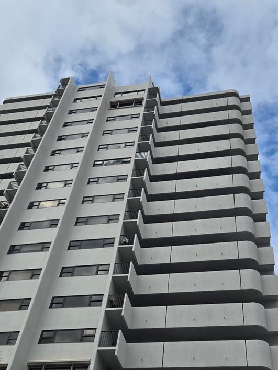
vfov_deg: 47.3
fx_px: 418
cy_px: 238
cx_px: 174
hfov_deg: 36.6
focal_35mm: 39
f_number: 1.8
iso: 40
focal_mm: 5.4
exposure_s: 1/2921
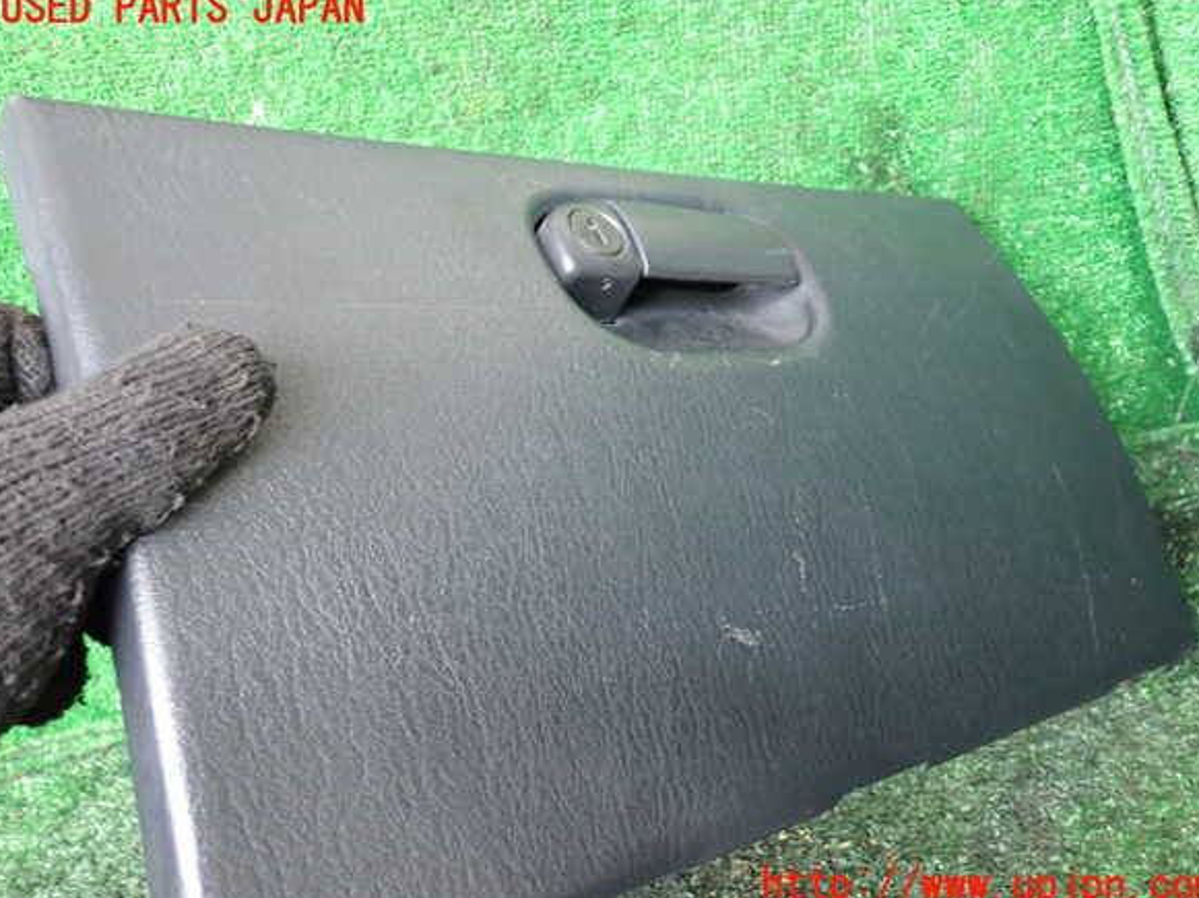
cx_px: 609
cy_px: 448
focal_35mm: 31
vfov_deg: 45.4
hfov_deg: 58.4
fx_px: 1073
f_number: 2.3
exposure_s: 1/30
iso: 250
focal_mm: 5.4
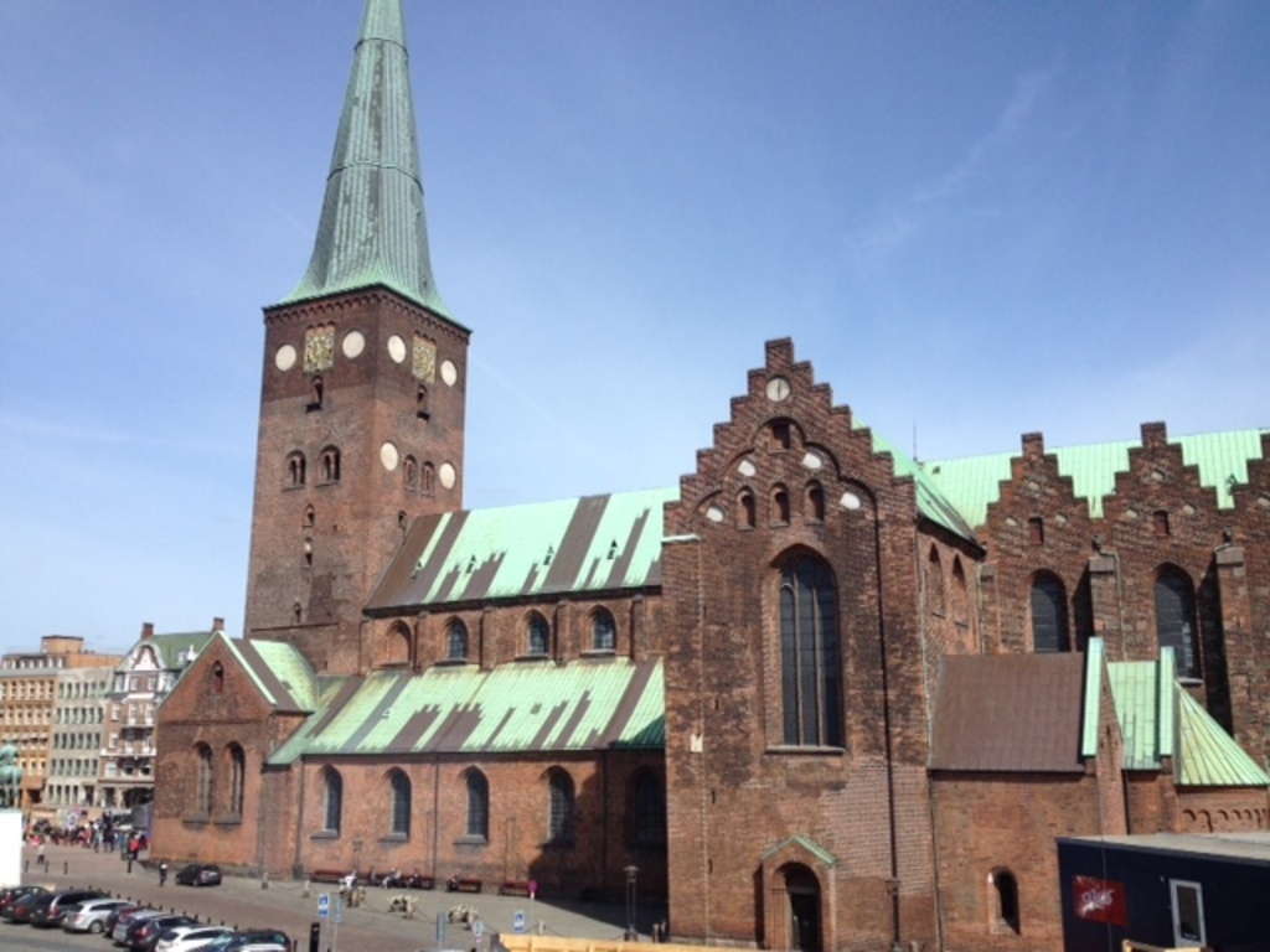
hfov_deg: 52.6
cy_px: 476
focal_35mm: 35
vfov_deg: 40.7
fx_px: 1284
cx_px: 635
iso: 50
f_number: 2.4
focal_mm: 4.28
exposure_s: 1/1534
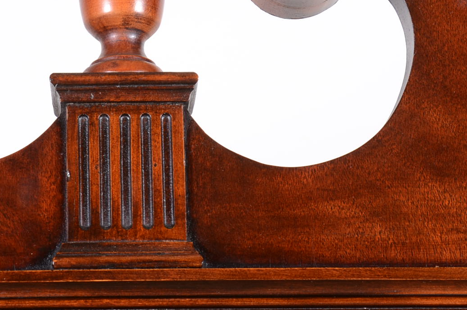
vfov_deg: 11.3
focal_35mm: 121
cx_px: 123
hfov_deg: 16.9
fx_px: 1566
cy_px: 82
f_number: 8
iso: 125
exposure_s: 1/125
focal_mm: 34
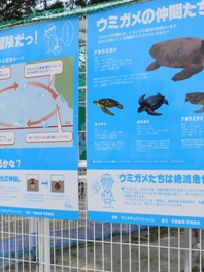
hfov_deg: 21.4
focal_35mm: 68
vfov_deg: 28.5
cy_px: 162
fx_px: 534
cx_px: 155
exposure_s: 1/250
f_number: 5.6
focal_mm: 8.4
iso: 100
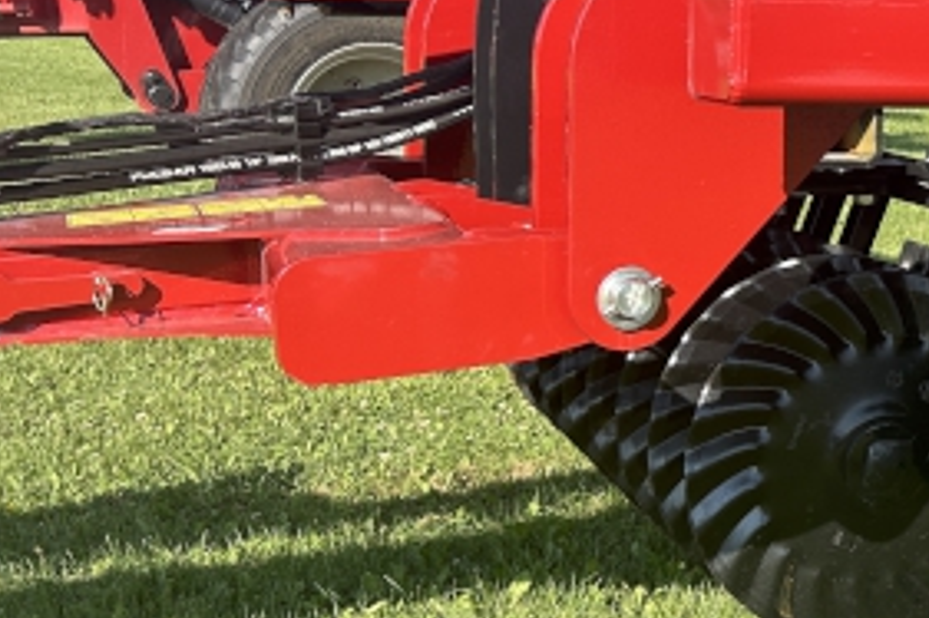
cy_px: 178
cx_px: 1203
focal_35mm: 77
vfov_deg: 17.6
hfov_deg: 23.3
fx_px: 1986
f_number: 1.5
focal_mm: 5.7
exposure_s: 1/1412
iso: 50
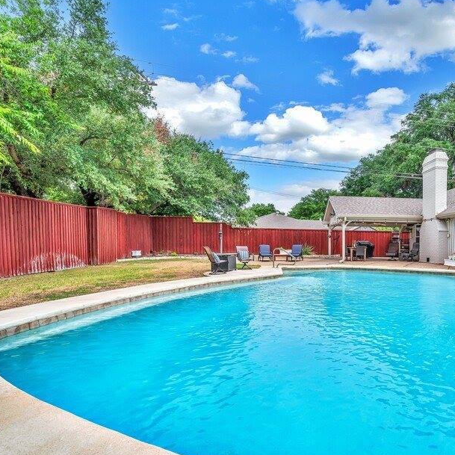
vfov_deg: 74.6
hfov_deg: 71.8
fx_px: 297
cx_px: 315
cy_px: 251
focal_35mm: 20
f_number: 8
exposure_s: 1/200
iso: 100
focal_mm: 14
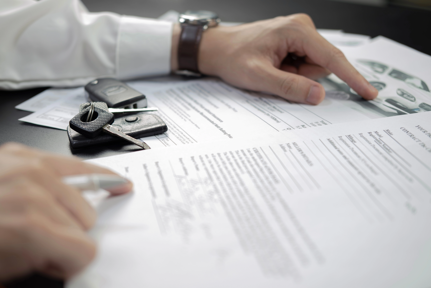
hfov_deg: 37.5
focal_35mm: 53
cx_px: 216
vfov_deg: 25.5
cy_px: 144
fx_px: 634
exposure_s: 1/40
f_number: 2
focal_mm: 35
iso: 80
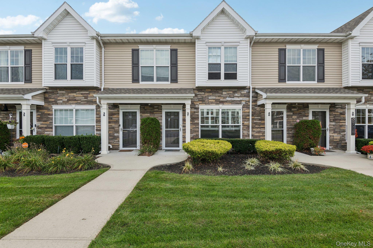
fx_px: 176
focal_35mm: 17
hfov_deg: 93.3
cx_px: 186
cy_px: 124
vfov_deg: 70.4
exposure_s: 1/100
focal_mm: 17
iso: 160
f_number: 8
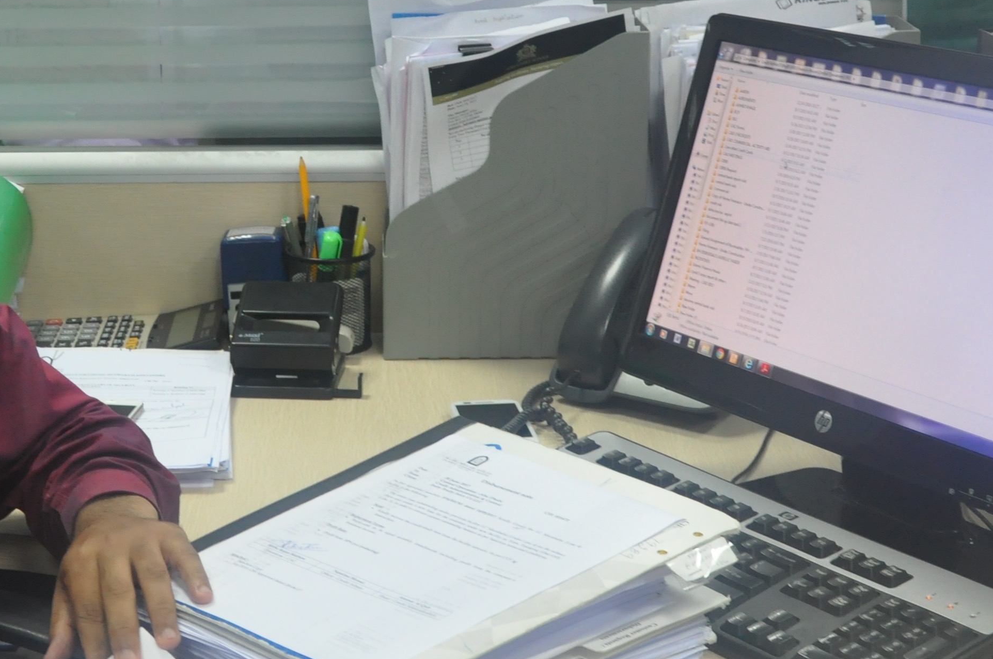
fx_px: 2286
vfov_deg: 16.4
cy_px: 215
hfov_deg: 24.4
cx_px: 330
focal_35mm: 83
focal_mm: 24
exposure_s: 1/30
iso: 800
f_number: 5.6
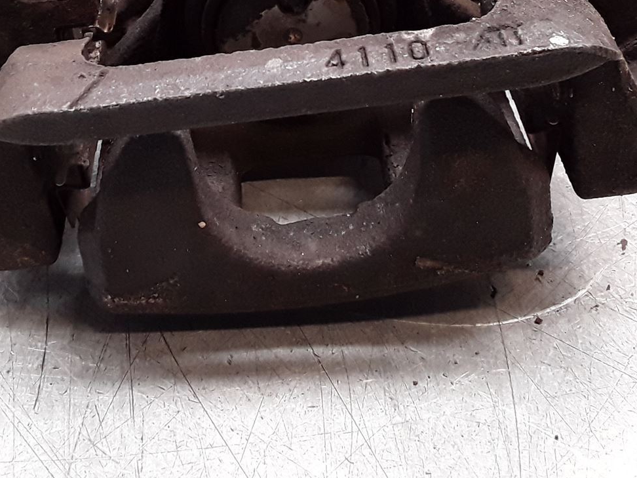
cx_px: 282
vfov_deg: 23.6
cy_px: -12
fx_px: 1086
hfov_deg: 32.7
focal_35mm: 59
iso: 100
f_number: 1.9
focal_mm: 2.91
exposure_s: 1/50
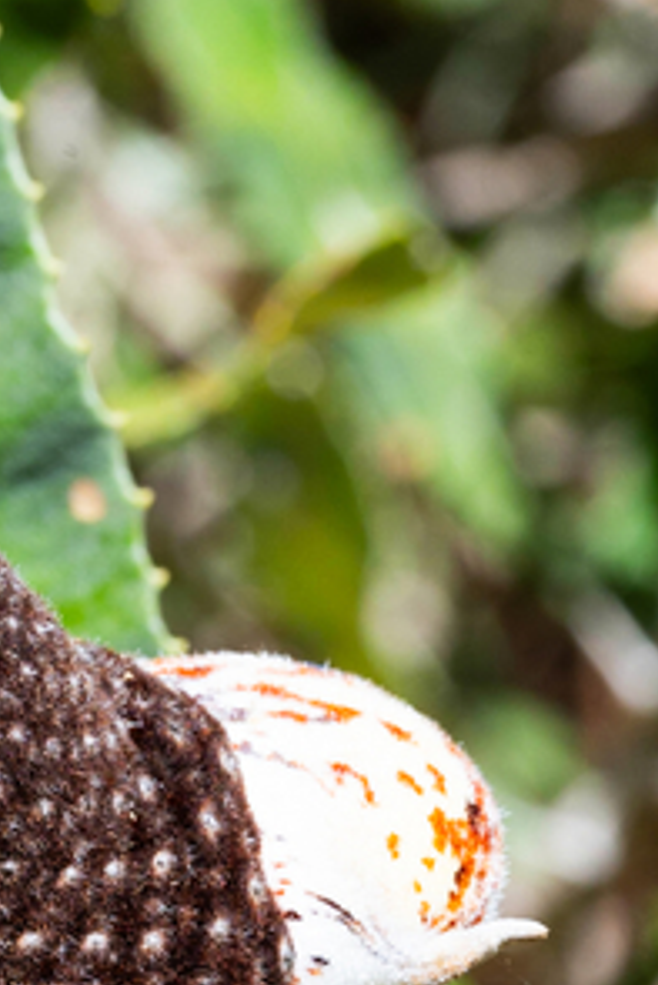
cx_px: -38
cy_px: 1048
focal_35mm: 308
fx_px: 8434
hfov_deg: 4.5
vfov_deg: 6.7
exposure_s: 1/100
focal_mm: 105
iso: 200
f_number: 16
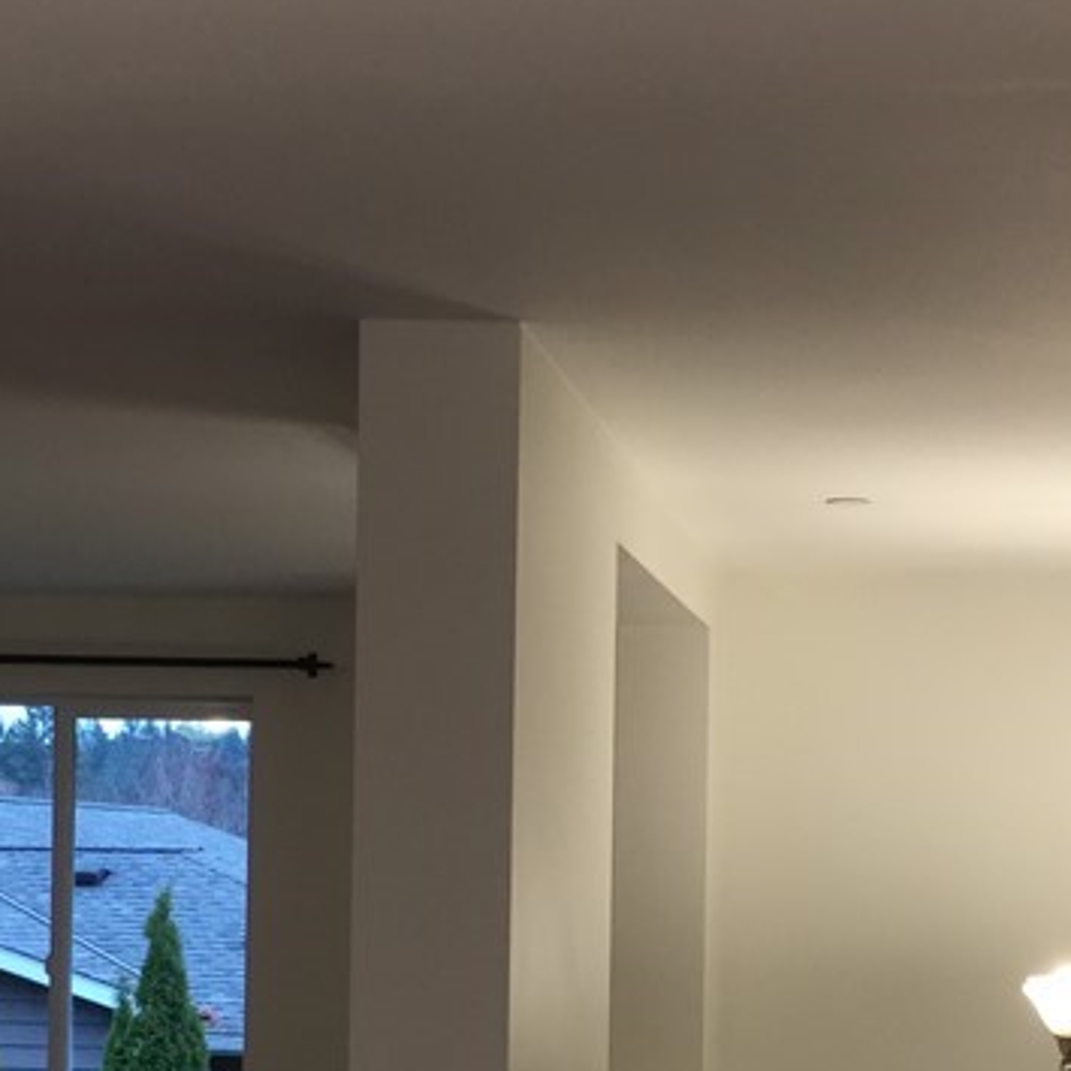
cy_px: 899
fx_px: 2765
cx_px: 664
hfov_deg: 21.9
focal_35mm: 79
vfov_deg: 21.6
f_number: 2.4
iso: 32
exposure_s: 1/40
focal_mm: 3.3
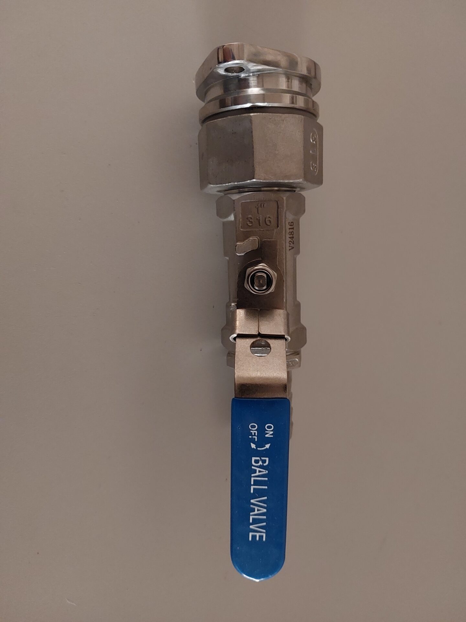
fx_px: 449
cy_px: 311
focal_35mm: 25
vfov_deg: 69.4
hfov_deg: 54.9
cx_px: 233
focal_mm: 5.23
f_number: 1.8
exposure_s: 1/25
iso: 800
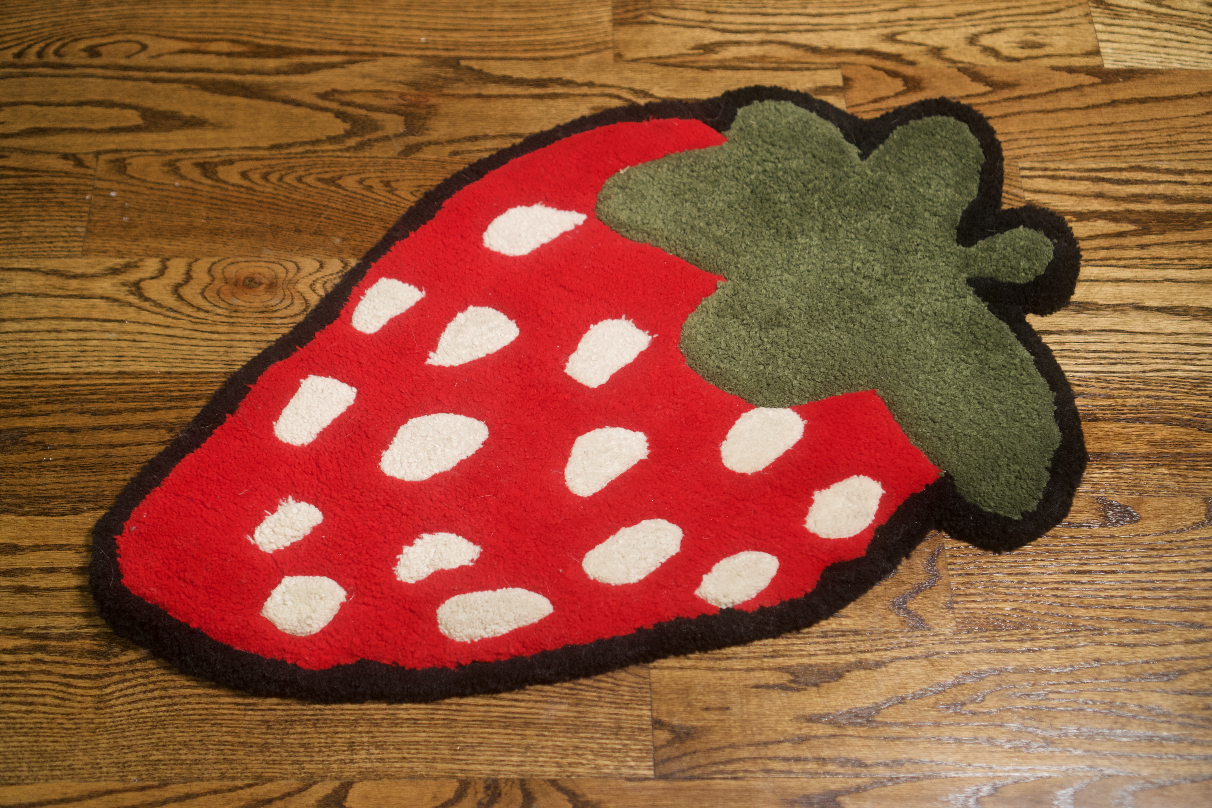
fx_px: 1767
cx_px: 606
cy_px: 404
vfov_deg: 25.8
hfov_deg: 37.9
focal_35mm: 52
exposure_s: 1/60
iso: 640
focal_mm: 35
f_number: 2.8
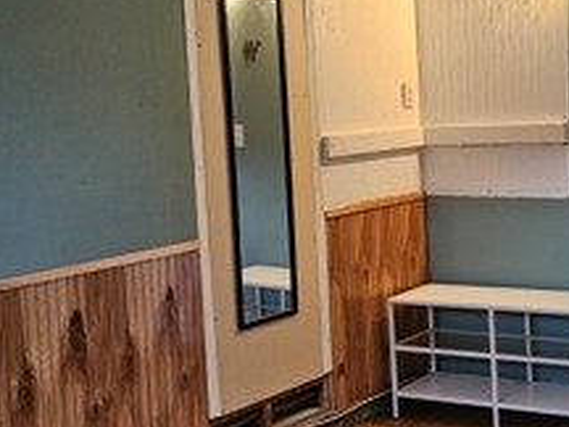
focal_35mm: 68
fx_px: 1118
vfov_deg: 21.6
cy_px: 177
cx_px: 437
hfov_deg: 28.1
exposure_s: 1/120
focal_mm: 5.4
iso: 250
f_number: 1.8
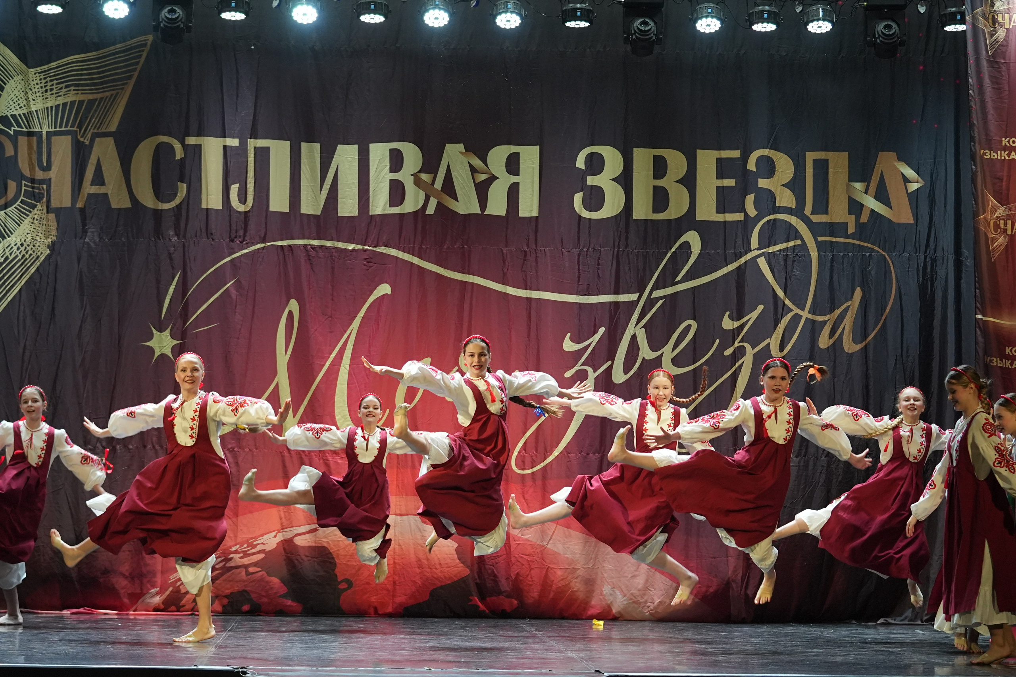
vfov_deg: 13.0
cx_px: 508
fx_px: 2963
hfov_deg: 19.5
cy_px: 338
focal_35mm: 105
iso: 2000
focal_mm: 70
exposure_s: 1/400
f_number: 2.8
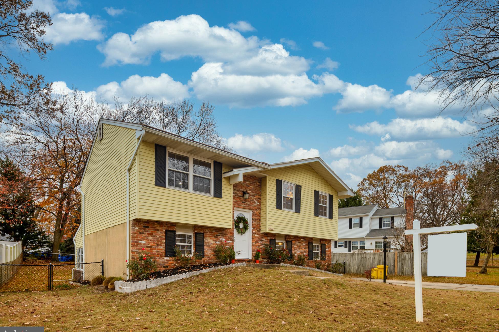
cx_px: 250
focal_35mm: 20
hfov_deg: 84.0
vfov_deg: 61.9
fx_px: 277
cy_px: 171
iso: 200
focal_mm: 19
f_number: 16
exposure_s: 1/30
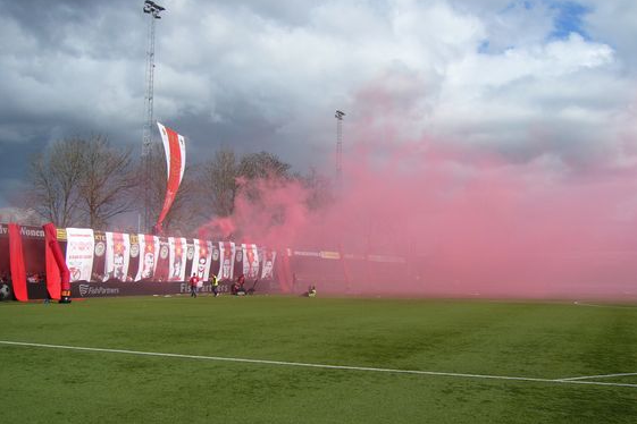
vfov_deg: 35.9
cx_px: 322
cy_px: 232
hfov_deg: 51.9
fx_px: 655
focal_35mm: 37
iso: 50
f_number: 8
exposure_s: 1/250
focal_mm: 5.8
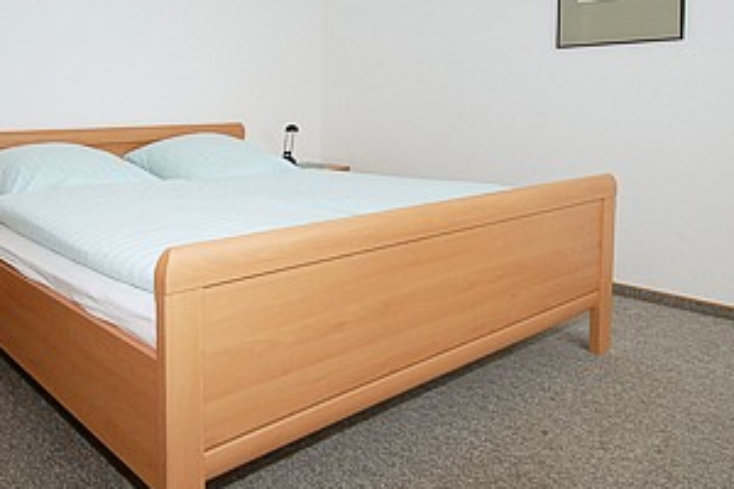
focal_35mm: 27
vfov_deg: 47.9
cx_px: 215
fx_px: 550
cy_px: 247
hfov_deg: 64.7
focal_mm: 12
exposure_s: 1/80
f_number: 8
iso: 400
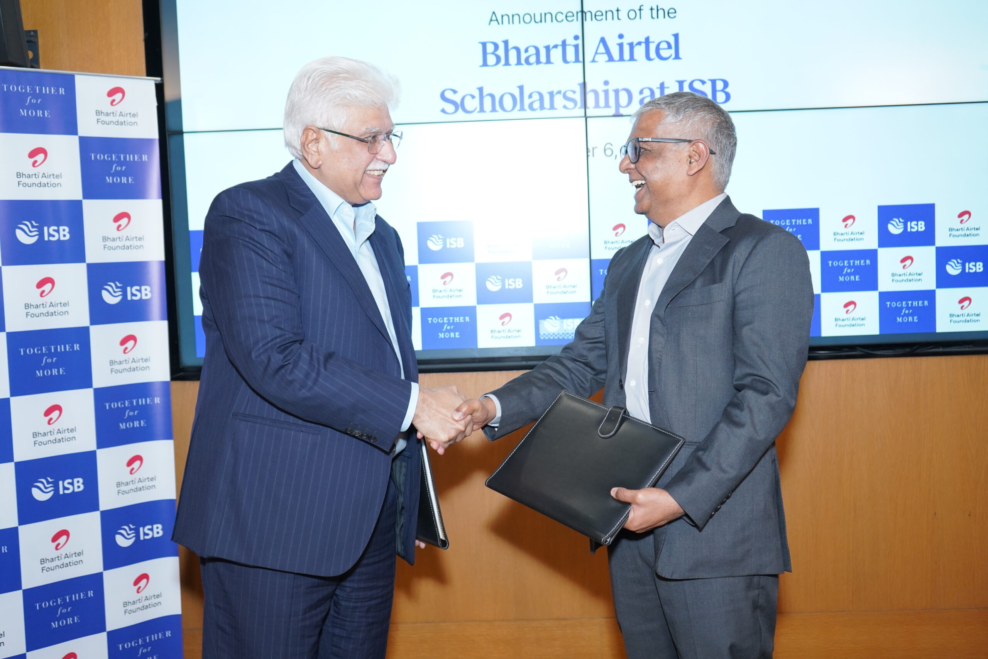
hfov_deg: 47.4
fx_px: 1125
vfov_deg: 32.6
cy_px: 330
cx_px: 494
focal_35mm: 41
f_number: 4.5
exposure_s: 1/200
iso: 1600
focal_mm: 41
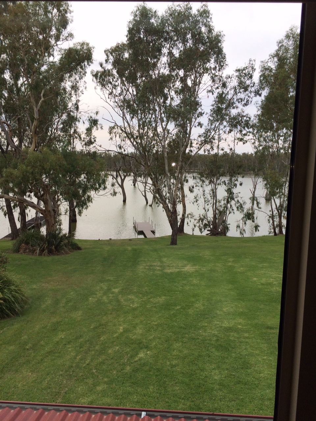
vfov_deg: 61.7
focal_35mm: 29
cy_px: 210
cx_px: 158
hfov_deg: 48.2
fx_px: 353
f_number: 2.2
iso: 40
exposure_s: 1/1244
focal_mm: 4.15
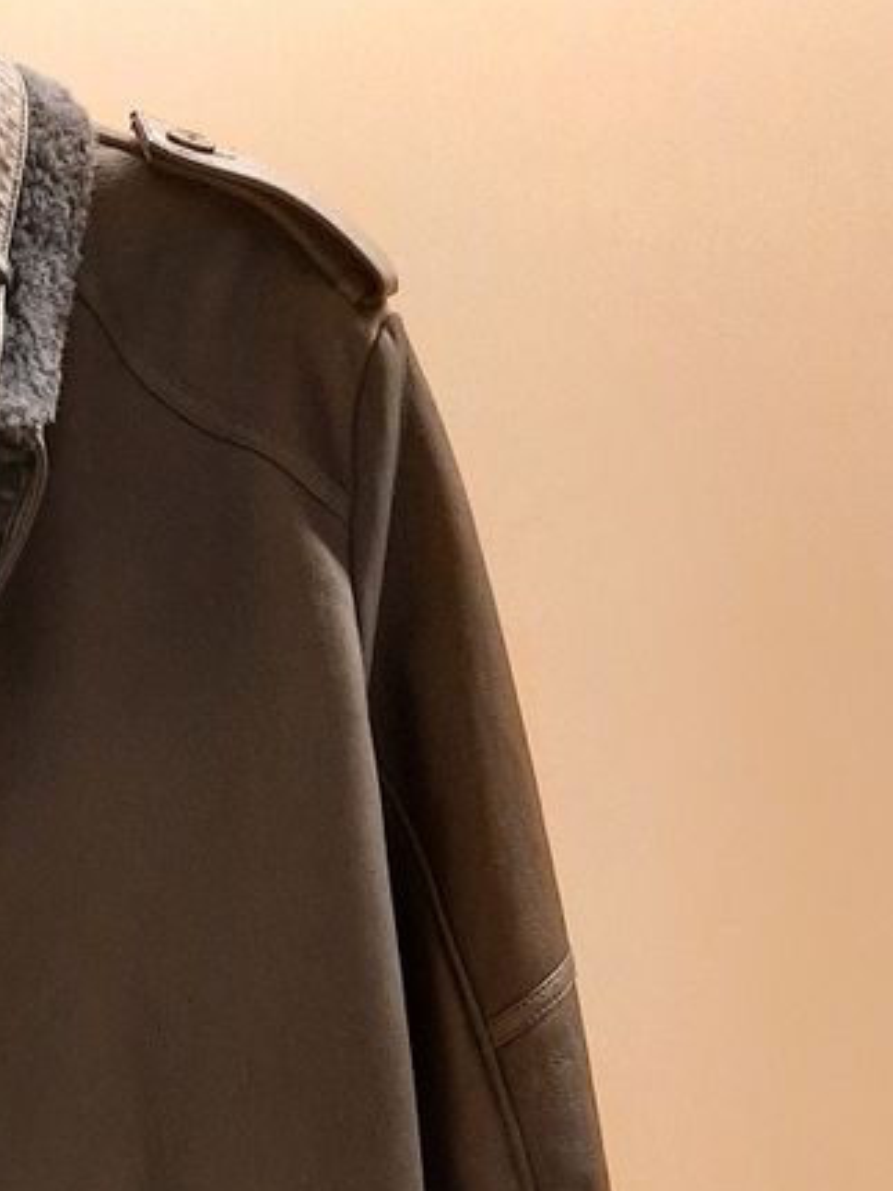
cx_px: -102
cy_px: 1279
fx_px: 1996
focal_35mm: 58
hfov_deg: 23.6
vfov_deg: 30.1
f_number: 2
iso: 400
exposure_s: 1/33
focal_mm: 4.6
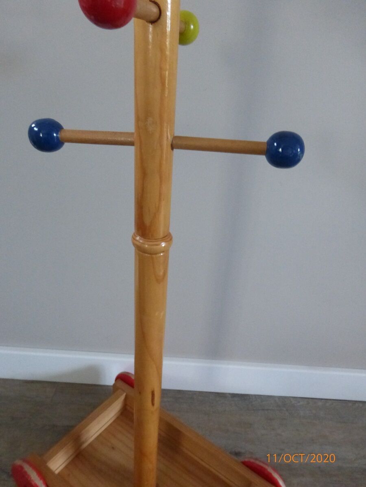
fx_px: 352
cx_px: 183
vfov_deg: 69.4
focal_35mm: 25
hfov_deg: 54.9
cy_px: 244
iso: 800
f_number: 3.3
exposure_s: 1/50
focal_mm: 4.3
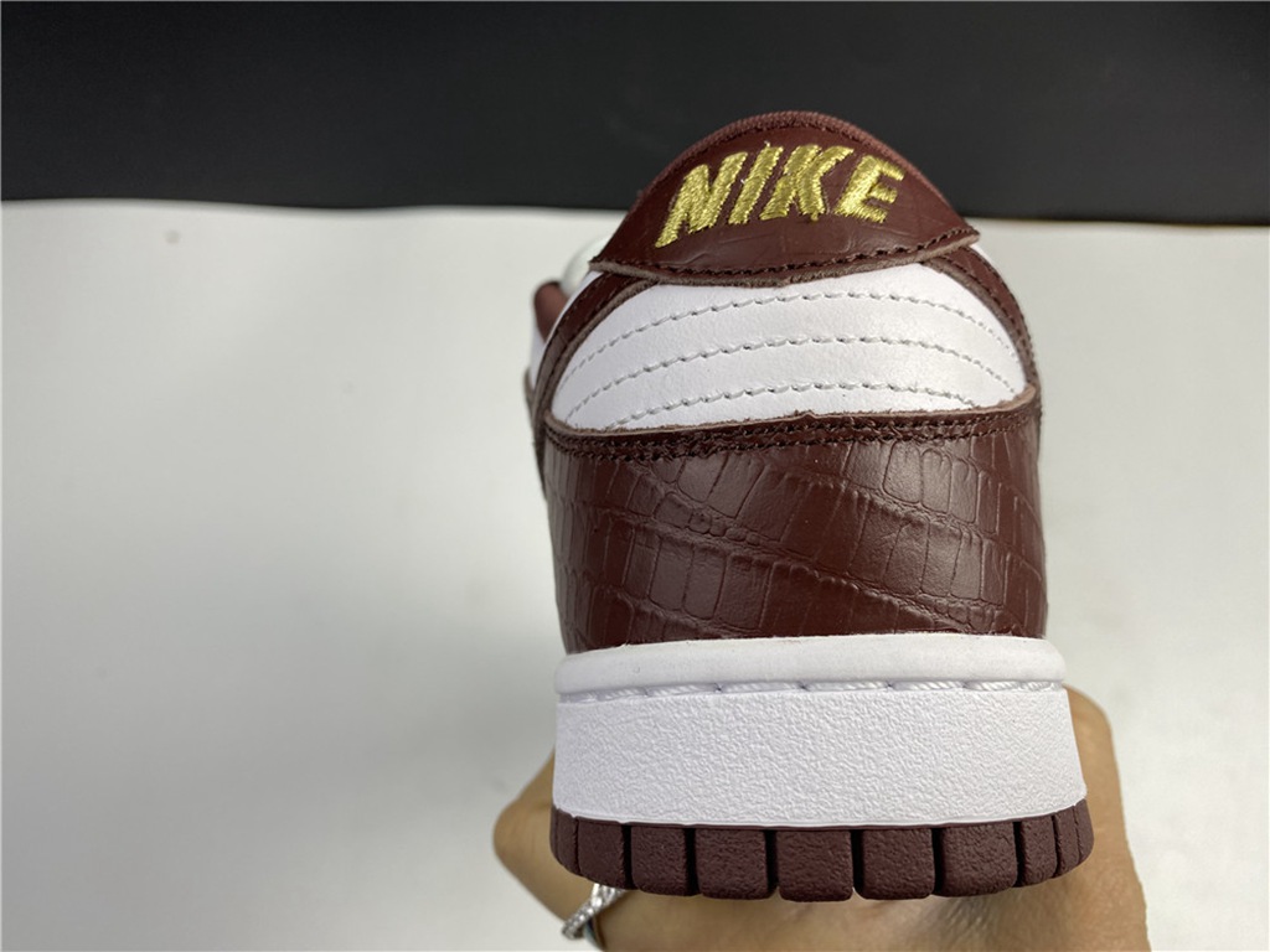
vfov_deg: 53.1
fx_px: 954
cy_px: 476
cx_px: 635
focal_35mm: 26
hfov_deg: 67.3
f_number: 1.8
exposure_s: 1/100
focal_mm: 4.25
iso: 32
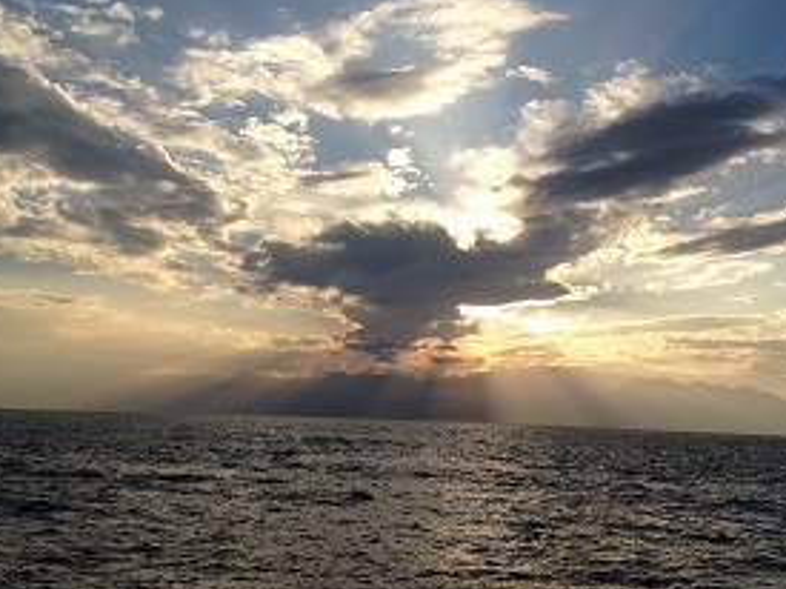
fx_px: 1158
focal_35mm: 51
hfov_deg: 37.5
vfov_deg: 28.5
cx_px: 414
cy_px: 234
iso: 50
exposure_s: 1/3460
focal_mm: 4.28
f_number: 2.4
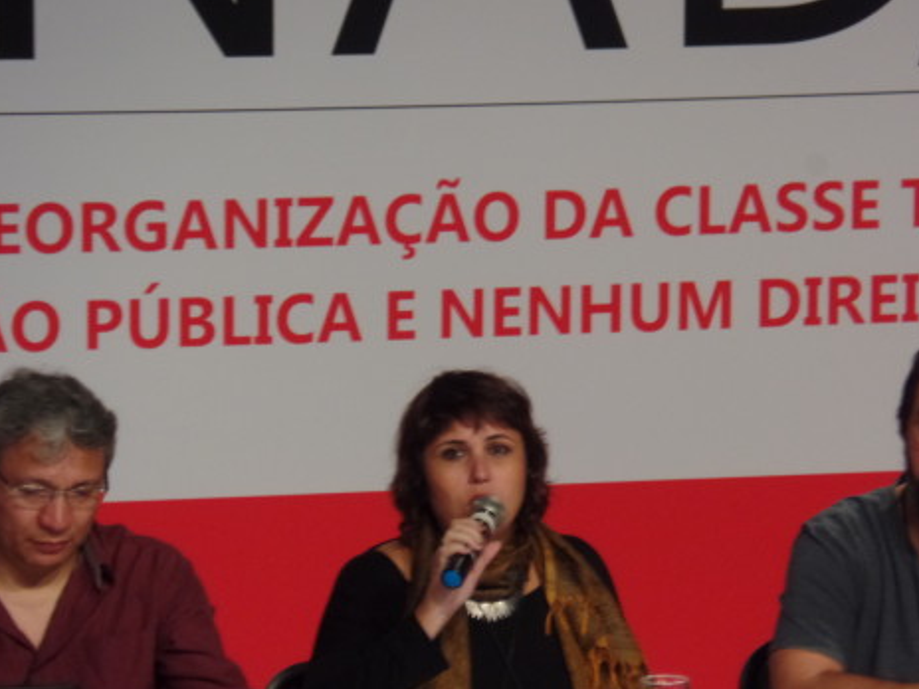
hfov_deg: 3.7
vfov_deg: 2.8
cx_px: 539
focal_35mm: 531
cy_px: 414
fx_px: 14097
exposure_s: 1/20
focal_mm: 73.3
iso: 400
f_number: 5.8
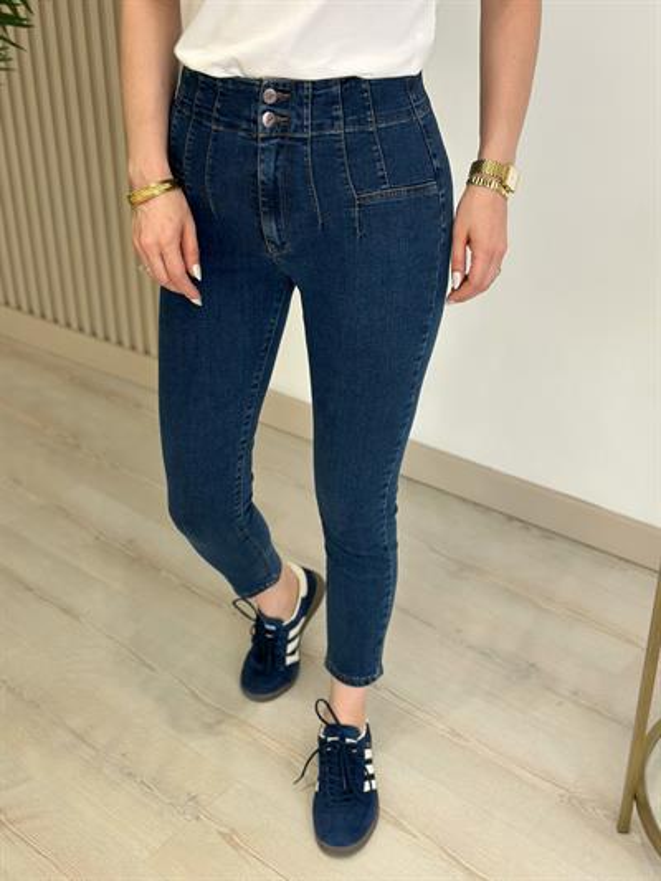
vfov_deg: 39.6
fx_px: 1222
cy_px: 440
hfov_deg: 30.3
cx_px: 330
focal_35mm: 48
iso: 80
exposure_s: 1/268
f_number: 1.78
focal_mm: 6.86
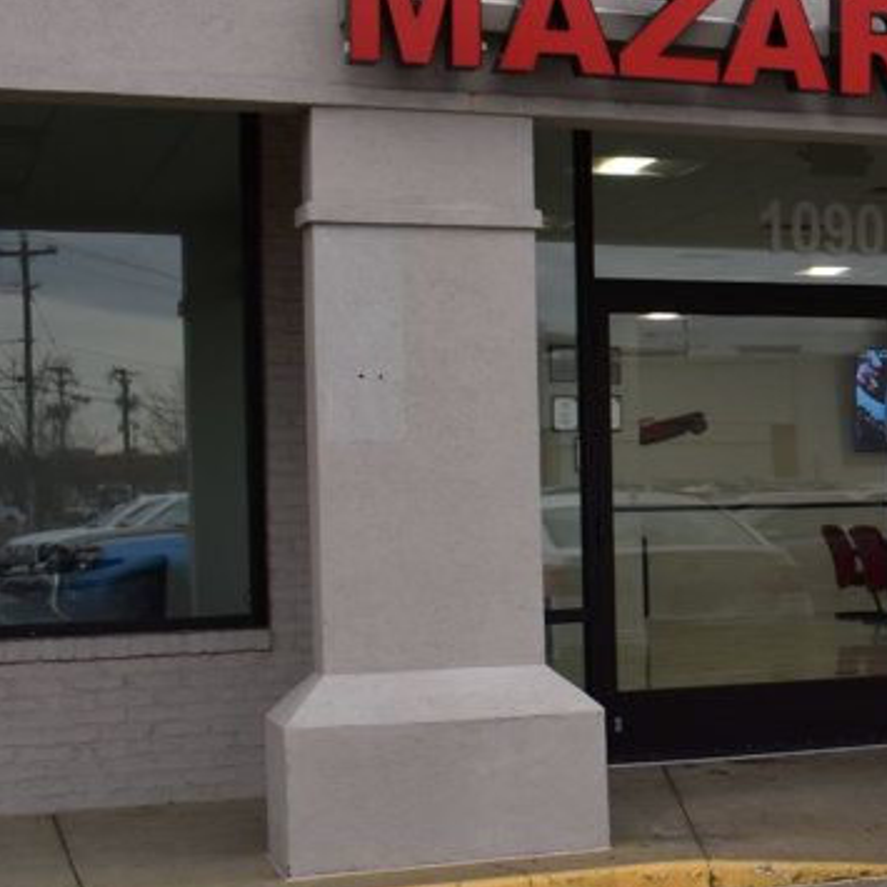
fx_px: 2239
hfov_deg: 20.3
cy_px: 517
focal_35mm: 77
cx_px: 1194
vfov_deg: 22.4
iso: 400
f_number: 9
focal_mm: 21
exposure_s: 1/125
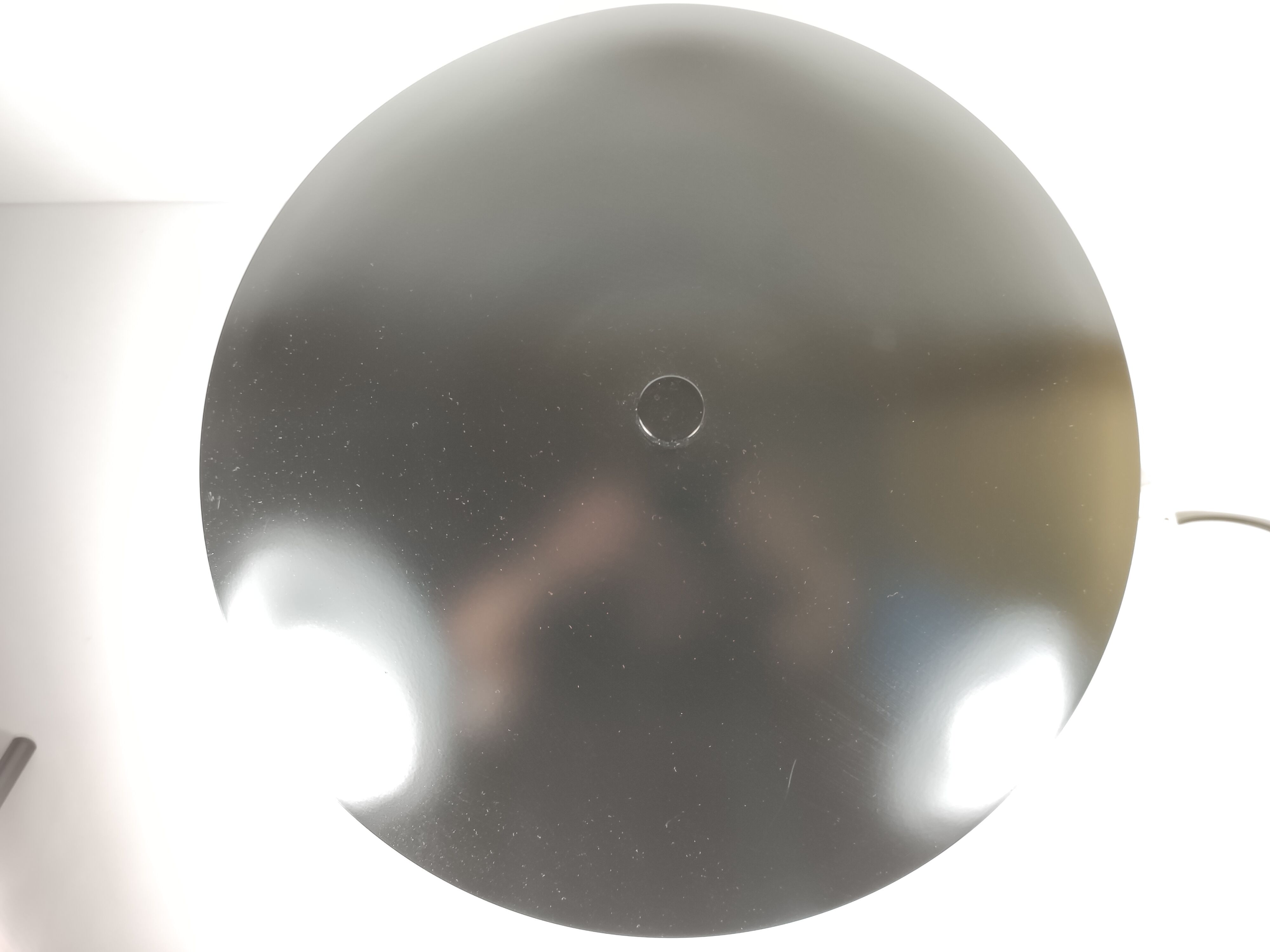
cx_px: 635
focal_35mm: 27
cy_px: 476
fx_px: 991
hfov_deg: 65.3
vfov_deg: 51.4
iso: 160
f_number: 1.75
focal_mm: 4.75
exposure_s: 1/50
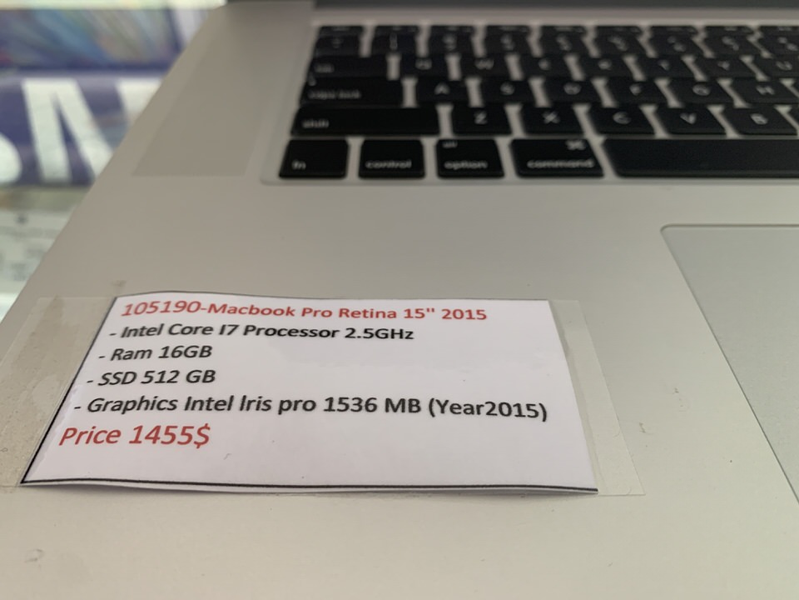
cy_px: 300
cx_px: 400
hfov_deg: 67.3
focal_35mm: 26
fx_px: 600
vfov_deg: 53.1
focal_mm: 4.25
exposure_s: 1/50
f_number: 1.8
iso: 125
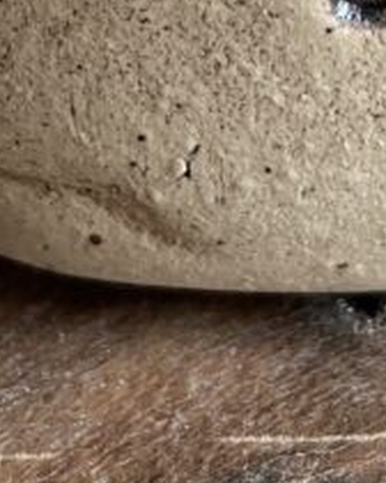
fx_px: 1771
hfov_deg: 12.4
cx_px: 294
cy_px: -347
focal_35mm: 124
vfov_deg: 14.0
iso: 125
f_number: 1.6
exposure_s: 1/60
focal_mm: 4.2
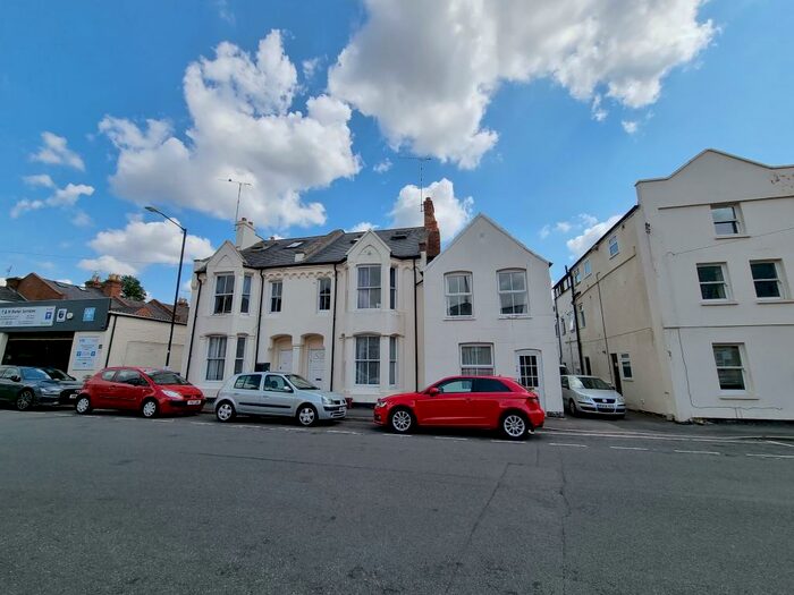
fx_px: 298
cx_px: 397
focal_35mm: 13
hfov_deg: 106.2
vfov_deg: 89.9
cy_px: 298
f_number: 2.2
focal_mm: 2.2
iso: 50
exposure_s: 1/2120
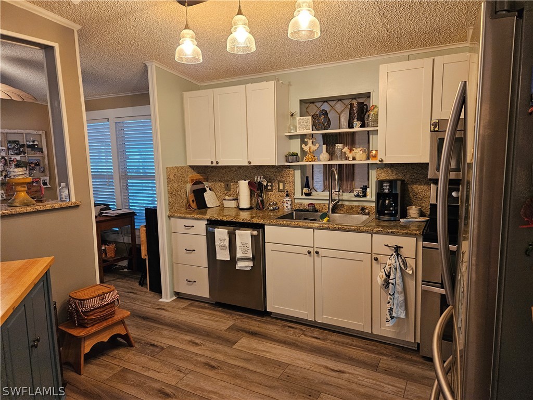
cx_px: 266
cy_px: 200
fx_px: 354
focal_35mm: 23
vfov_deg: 58.9
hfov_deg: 73.9
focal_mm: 5.4
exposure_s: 1/120
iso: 640
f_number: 1.8
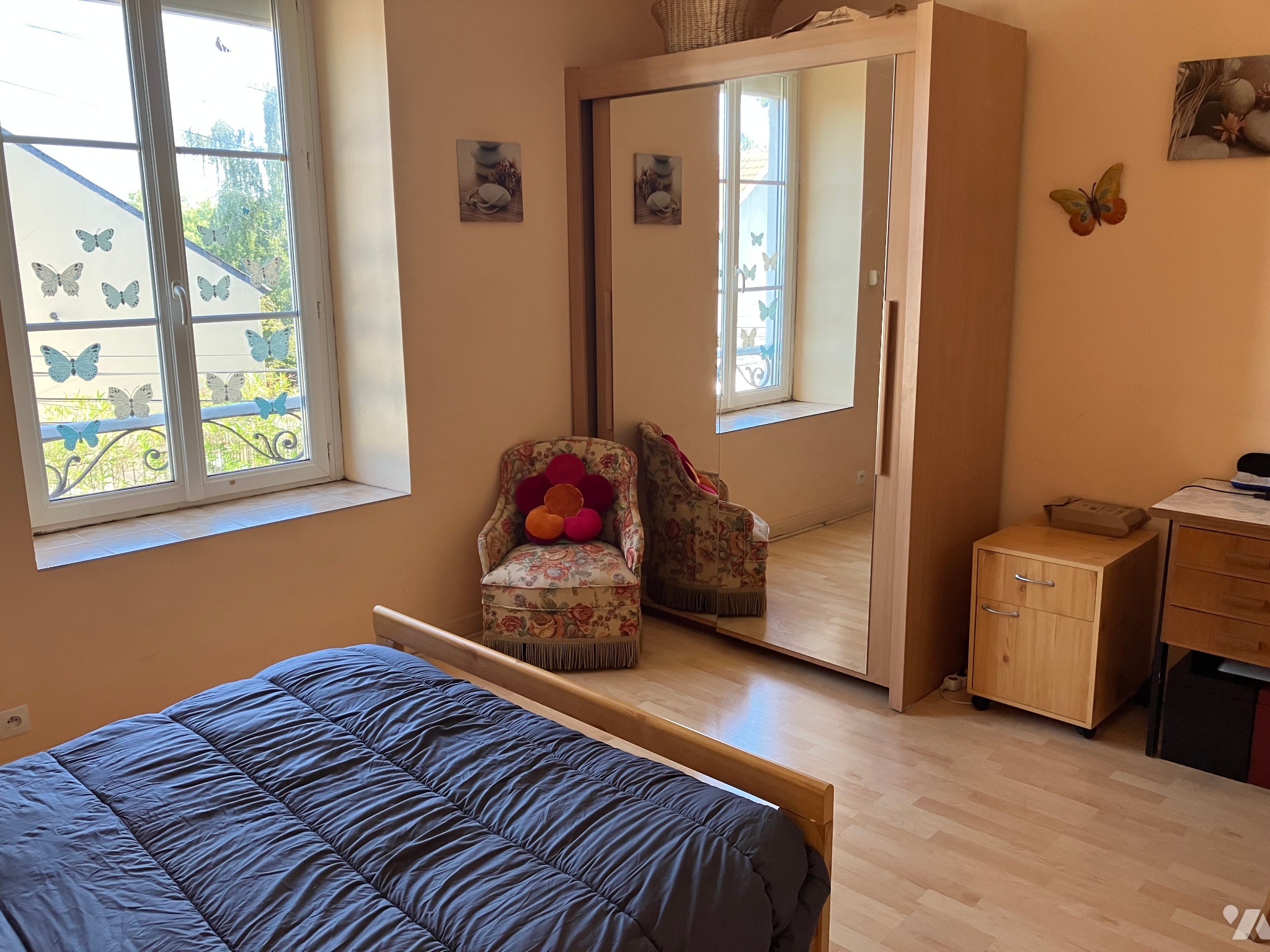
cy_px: 476
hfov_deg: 63.4
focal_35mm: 28
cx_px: 635
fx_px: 1027
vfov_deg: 49.7
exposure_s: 1/85
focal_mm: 3.99
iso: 80
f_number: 1.8
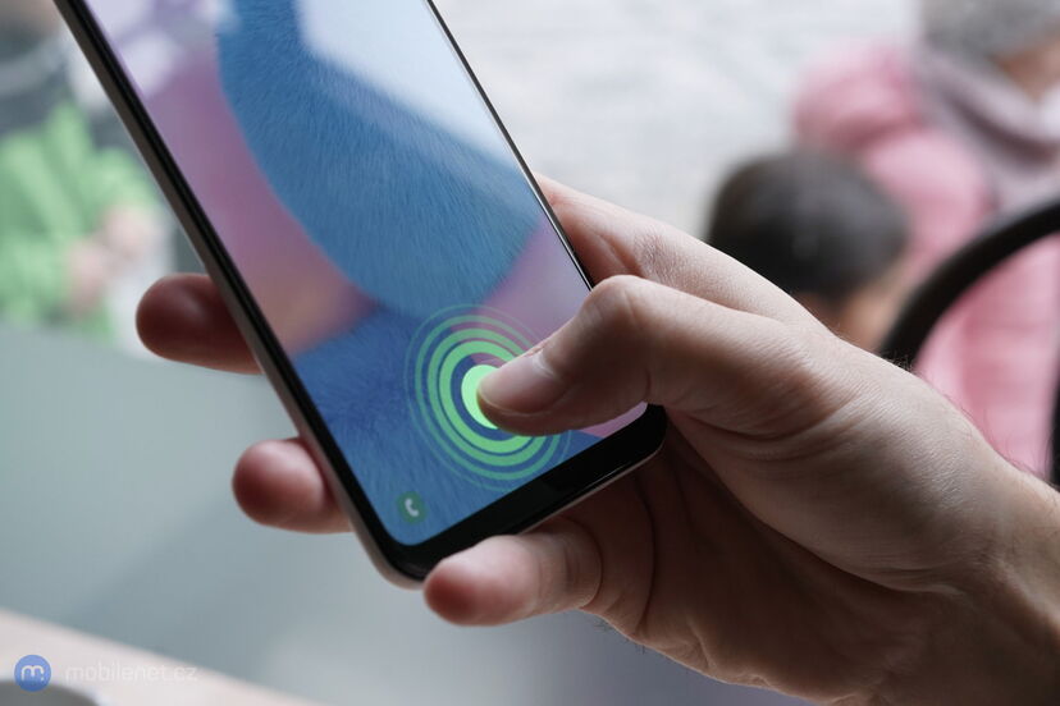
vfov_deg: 24.6
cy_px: 353
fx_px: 1619
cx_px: 530
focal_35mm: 55
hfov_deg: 36.2
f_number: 7.1
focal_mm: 55
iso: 2000
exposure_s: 1/160
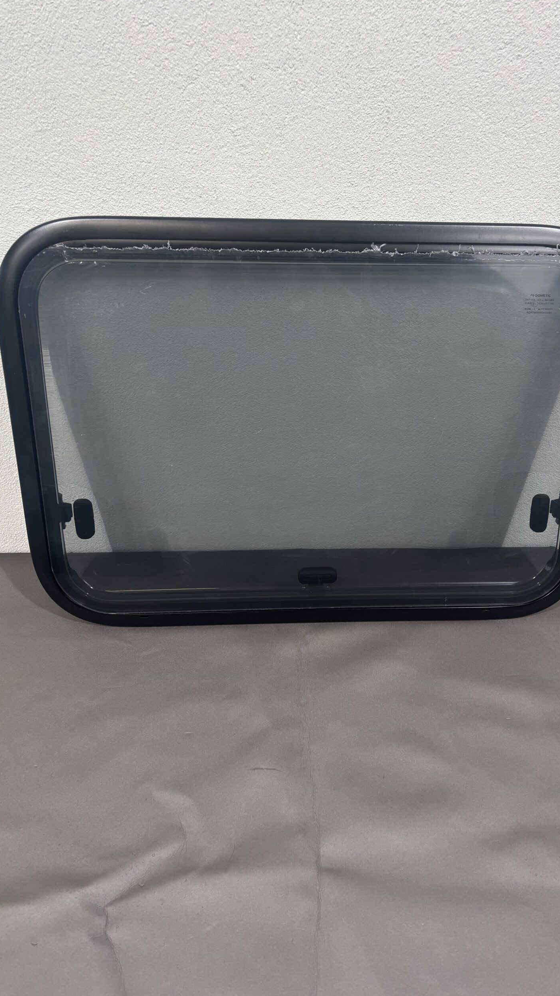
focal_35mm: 29
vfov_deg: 66.1
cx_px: 341
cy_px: 499
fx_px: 765
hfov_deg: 40.0
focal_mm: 5.96
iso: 80
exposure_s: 1/100
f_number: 1.6
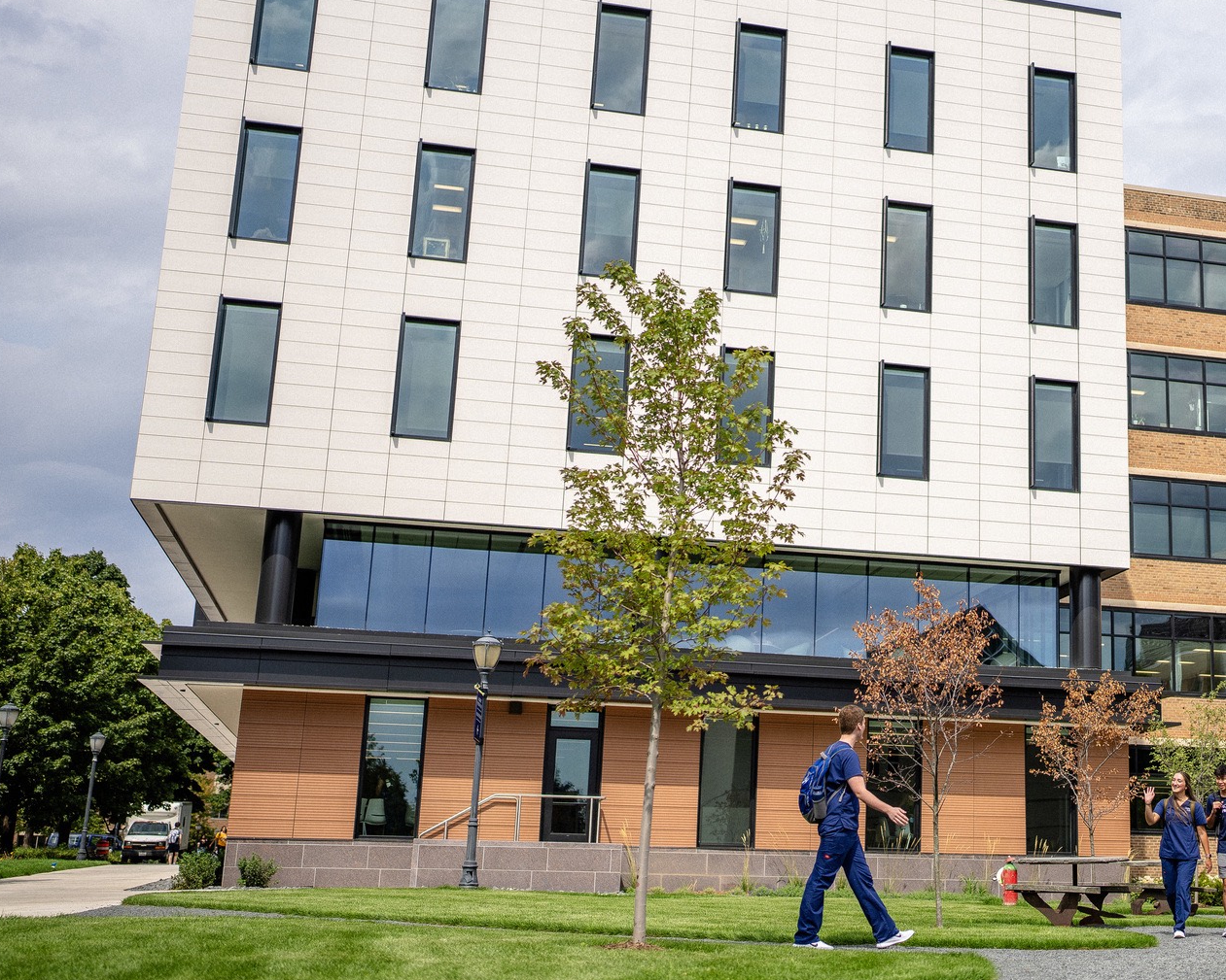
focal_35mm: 50
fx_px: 1814
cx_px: 921
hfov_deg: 36.5
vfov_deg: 30.2
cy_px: 432
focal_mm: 35
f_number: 1.4
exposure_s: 1/8000
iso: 100
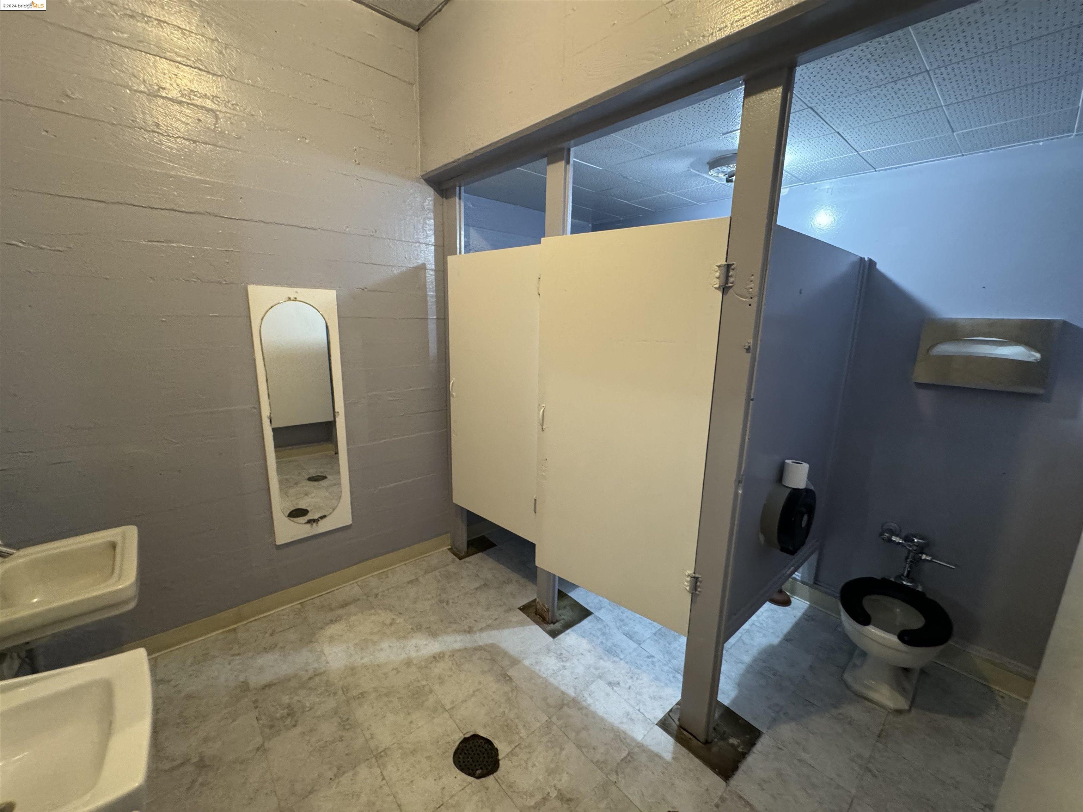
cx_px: 542
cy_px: 406
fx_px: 438
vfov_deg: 85.7
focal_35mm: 14
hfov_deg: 102.1
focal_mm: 2.22
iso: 640
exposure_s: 1/60
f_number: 2.2
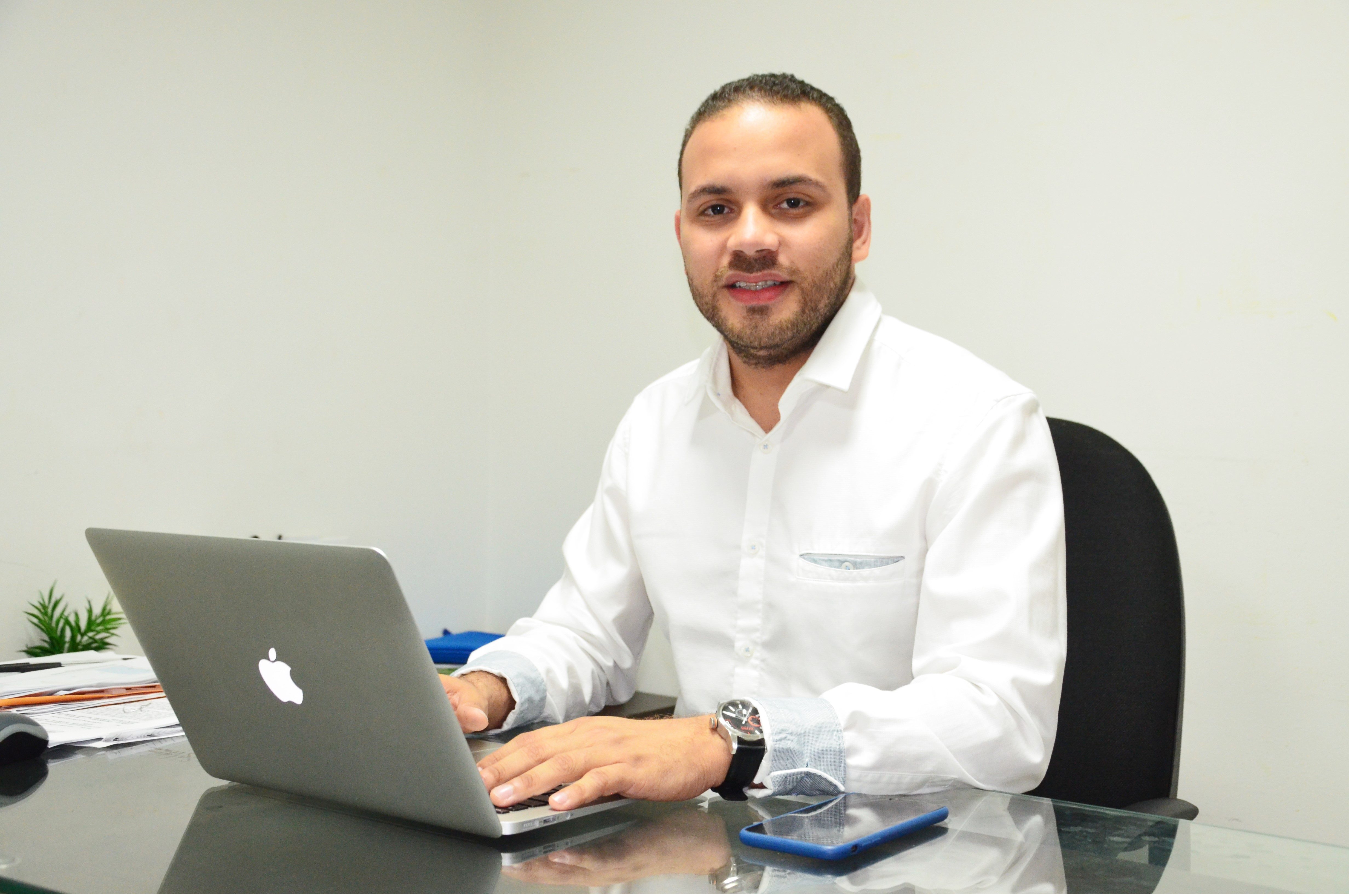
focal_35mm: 45
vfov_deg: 29.7
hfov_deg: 43.7
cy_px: 447
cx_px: 674
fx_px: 1683
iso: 2000
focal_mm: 30
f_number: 4.2
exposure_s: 1/60
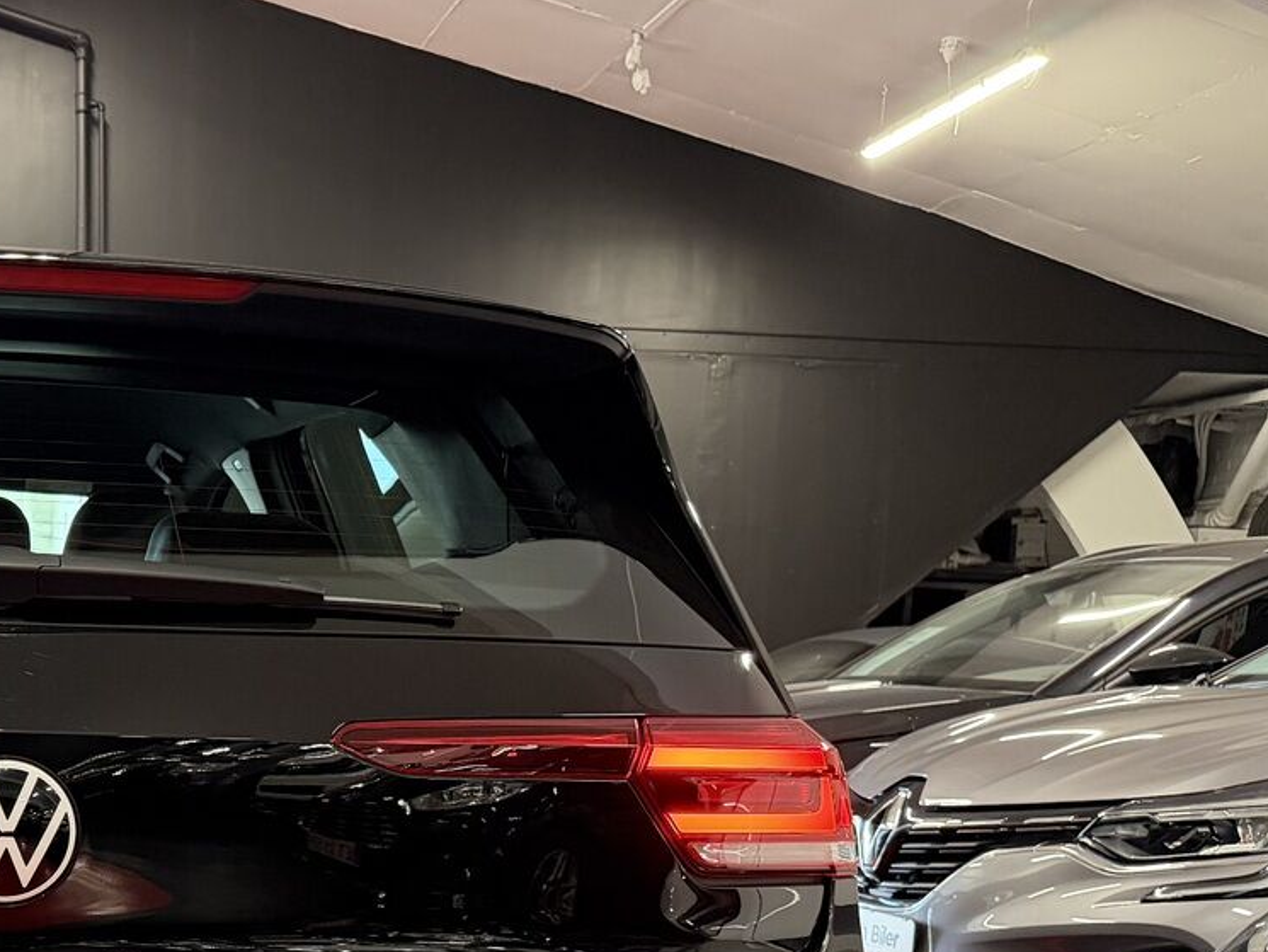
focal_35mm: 55
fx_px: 2015
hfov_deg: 32.1
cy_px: 949
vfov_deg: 25.3
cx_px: -13
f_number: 1.78
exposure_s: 1/50
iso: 500
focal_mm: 6.76
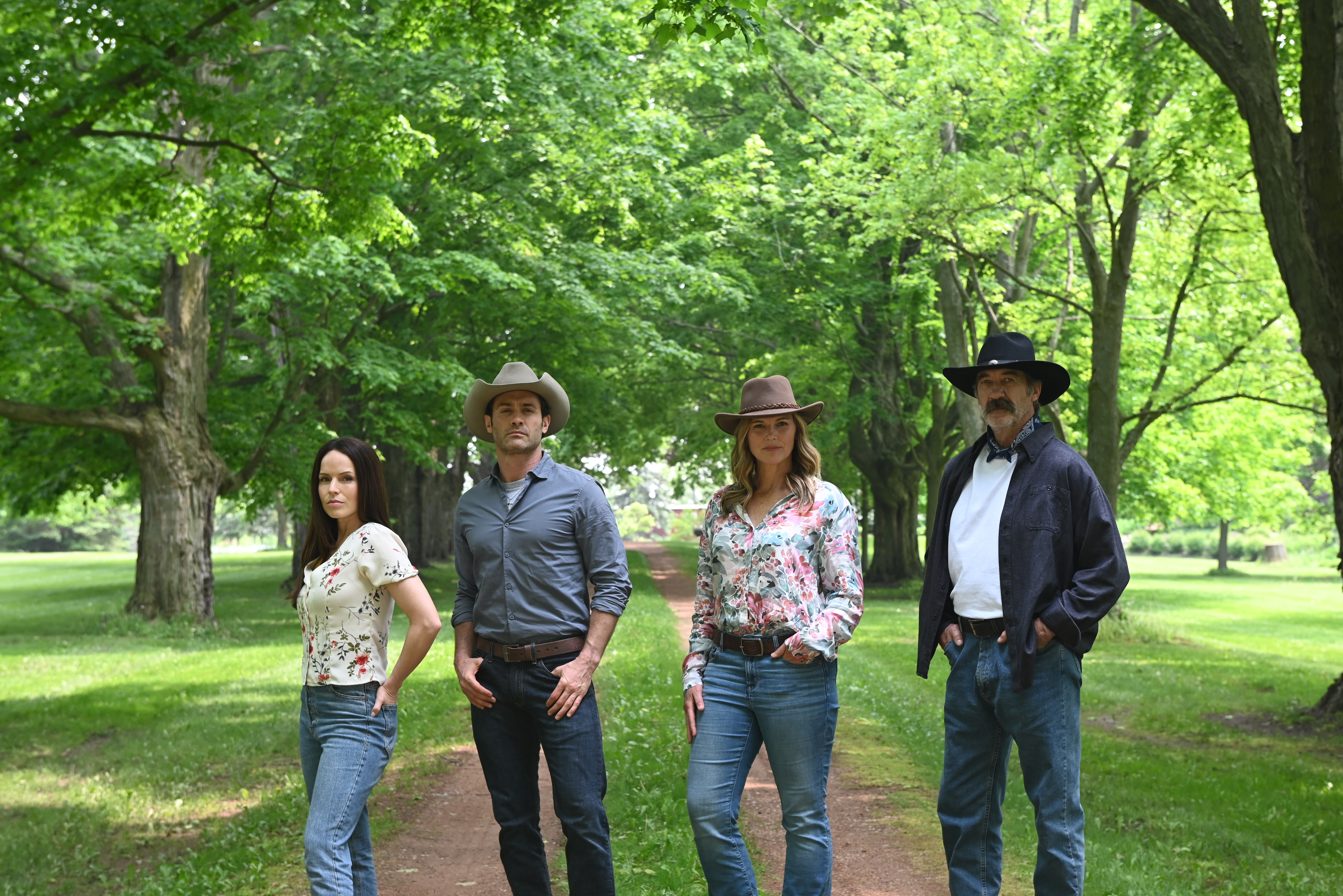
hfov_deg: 30.5
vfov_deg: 20.6
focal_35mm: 66
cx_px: 672
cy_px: 448
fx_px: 2463
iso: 400
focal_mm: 66
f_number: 6.3
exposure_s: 1/160
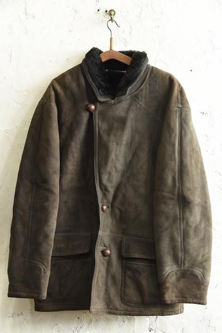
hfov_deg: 33.4
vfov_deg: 48.4
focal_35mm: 40
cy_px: 166
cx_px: 111
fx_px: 370
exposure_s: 1/80
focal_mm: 40
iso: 2000
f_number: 5.6
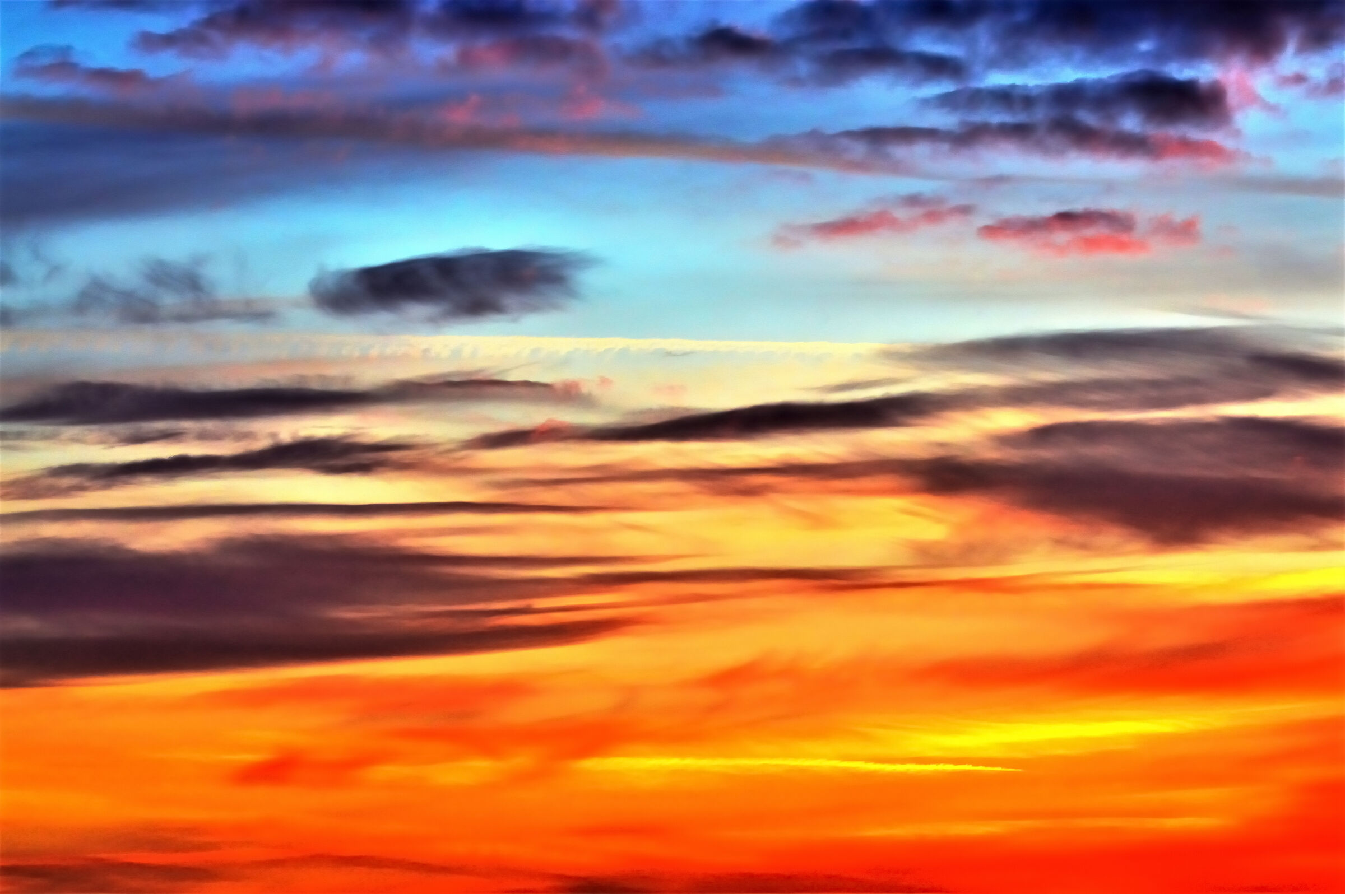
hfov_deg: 13.1
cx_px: 672
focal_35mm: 158
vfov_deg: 8.7
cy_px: 447
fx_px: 5879
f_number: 14
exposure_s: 1/50
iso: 400
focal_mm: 105
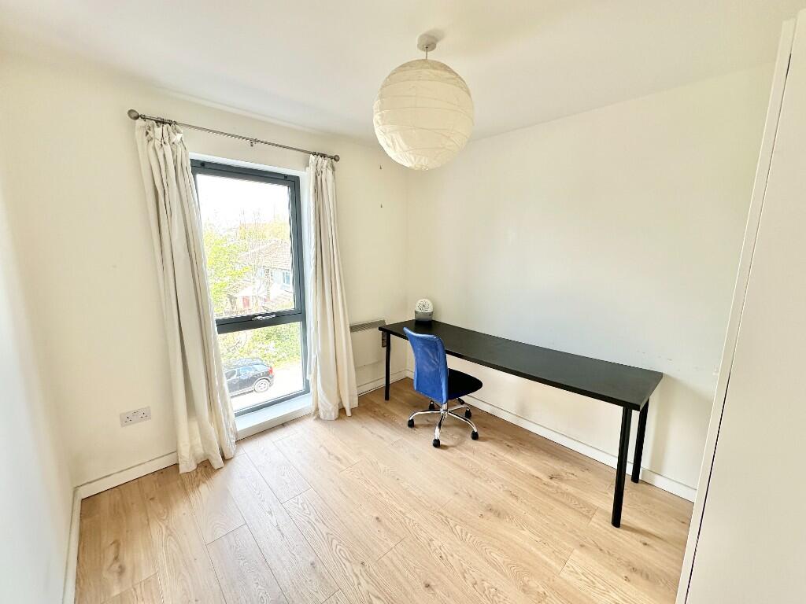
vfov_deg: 85.7
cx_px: 403
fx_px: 326
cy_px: 302
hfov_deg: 102.1
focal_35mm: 14
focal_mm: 2.22
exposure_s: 1/99
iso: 50
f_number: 2.2
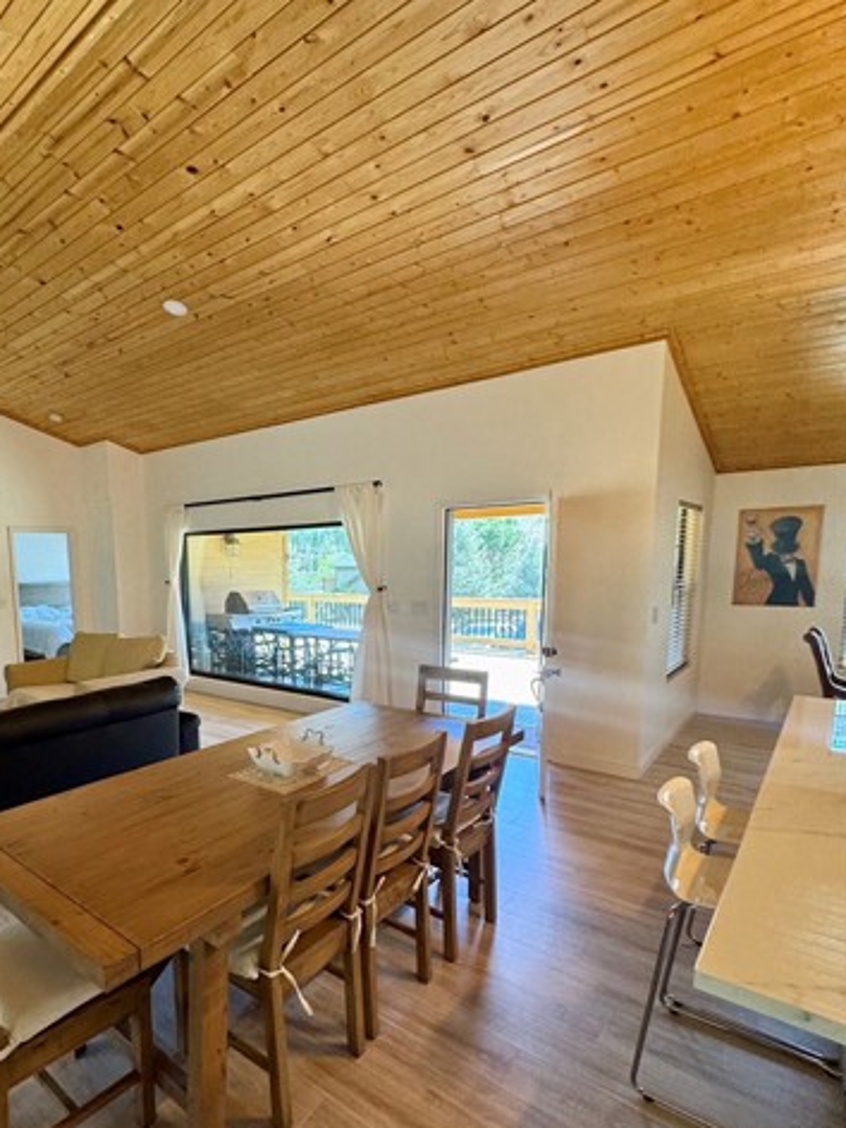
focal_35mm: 19
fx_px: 619
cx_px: 277
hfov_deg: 66.7
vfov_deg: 84.1
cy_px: 648
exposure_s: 1/120
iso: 200
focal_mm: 2.22
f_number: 2.2
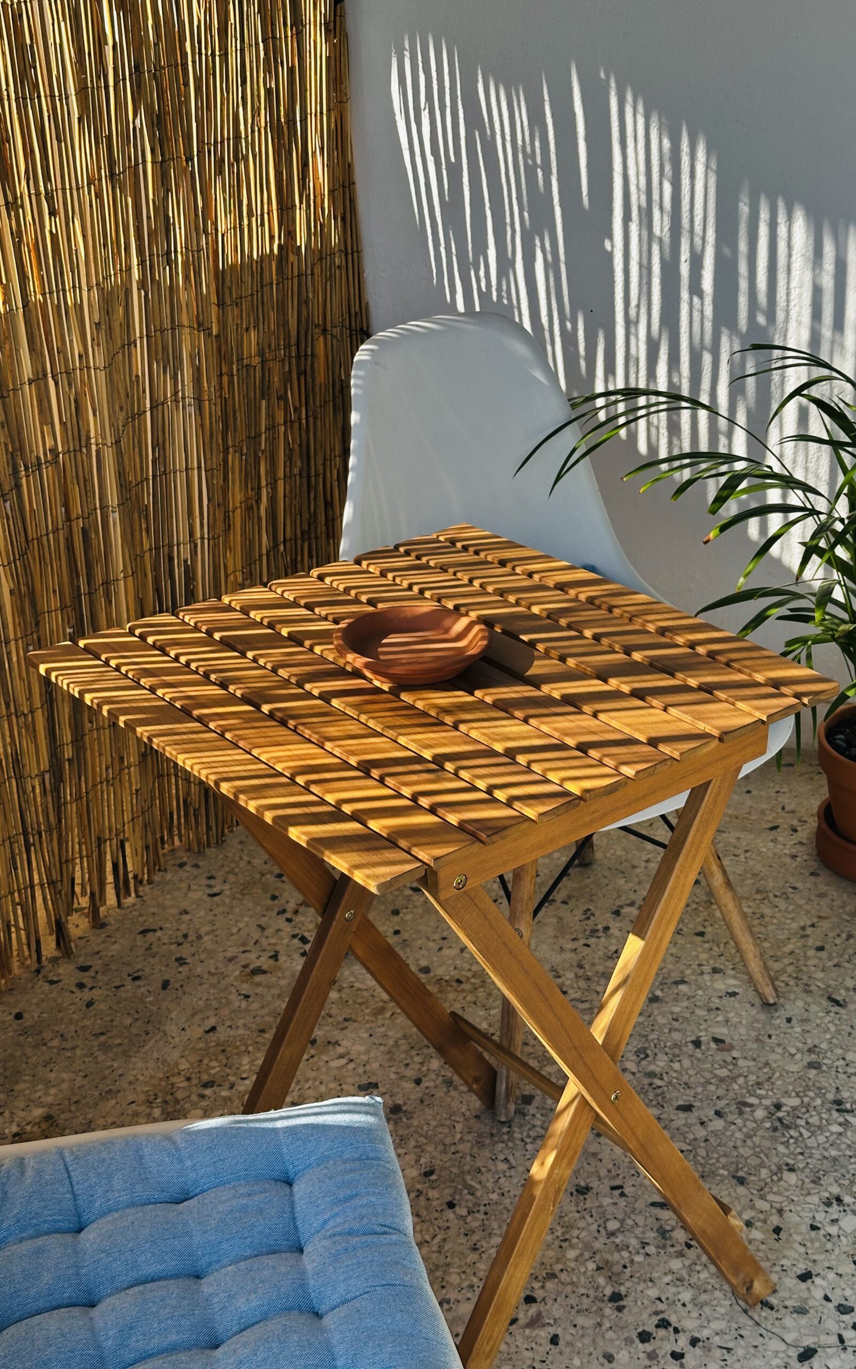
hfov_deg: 25.3
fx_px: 1904
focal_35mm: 51
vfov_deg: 39.6
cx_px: 497
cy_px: 684
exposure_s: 1/953
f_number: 1.78
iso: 64
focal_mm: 6.86
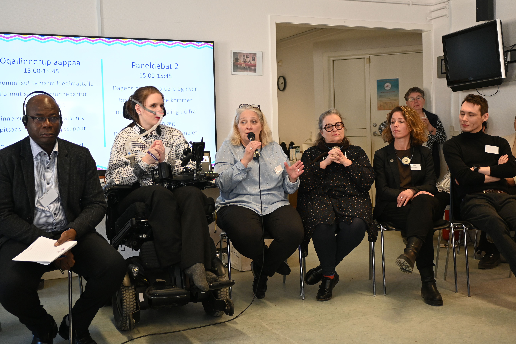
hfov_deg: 46.4
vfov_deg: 31.9
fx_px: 602
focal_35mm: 42
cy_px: 172
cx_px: 258
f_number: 2.8
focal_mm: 28
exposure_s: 1/125
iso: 800
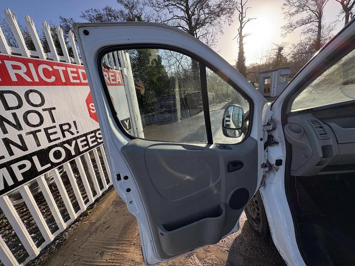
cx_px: 178
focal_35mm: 14
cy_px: 133
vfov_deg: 85.7
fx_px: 144
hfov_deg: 102.1
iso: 40
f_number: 2.2
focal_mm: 2.22
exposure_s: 1/448
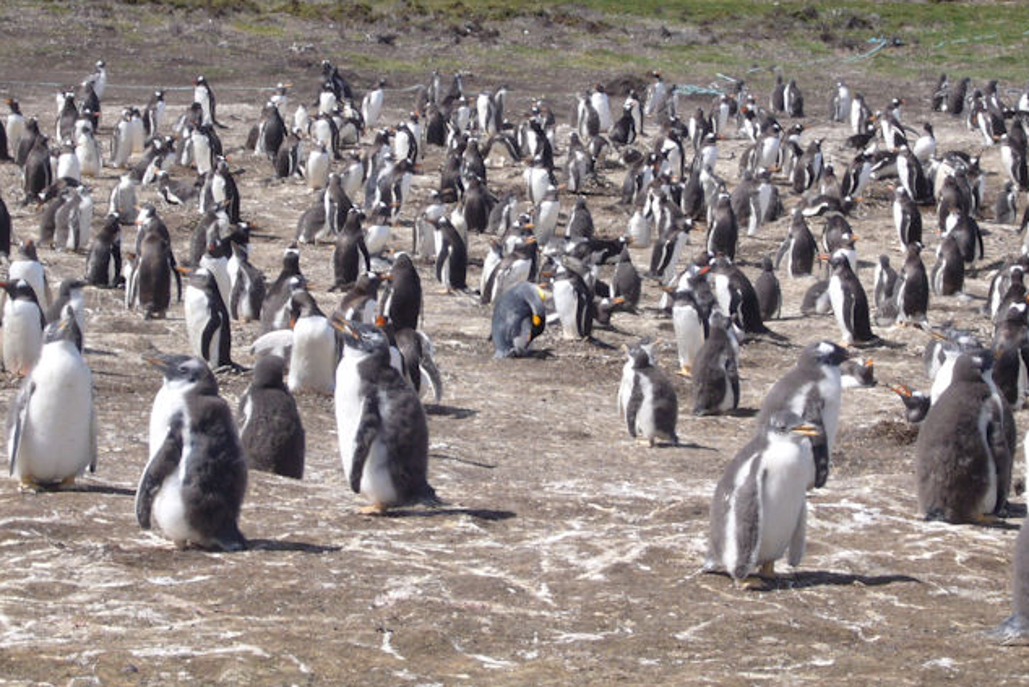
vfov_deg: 9.2
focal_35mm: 149
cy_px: 344
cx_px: 516
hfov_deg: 13.8
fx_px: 4260
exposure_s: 1/400
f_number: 5.6
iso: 80
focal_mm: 16.8
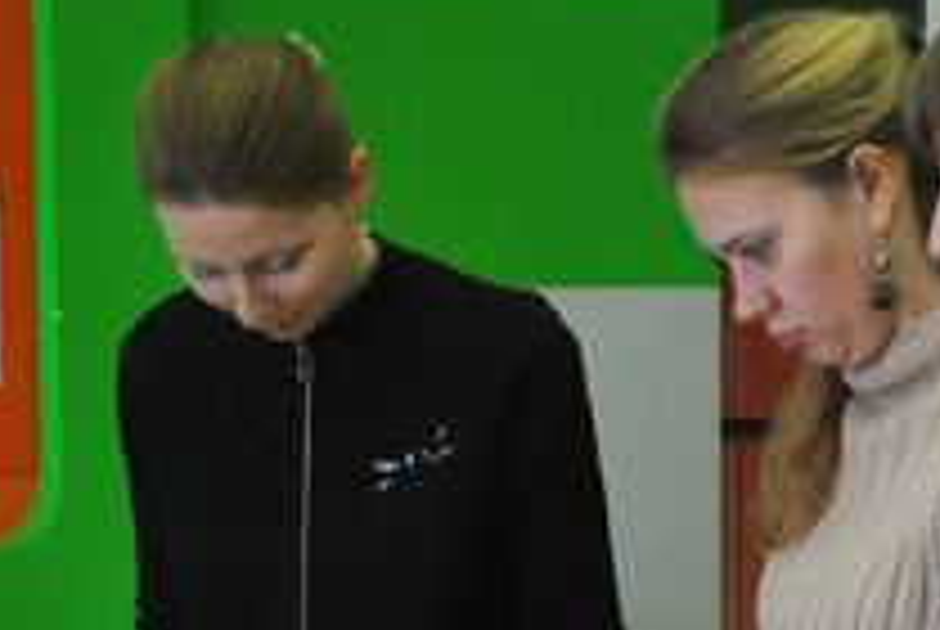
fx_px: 3896
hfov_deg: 13.4
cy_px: 578
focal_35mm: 149
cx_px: 1142
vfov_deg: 9.2
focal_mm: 26
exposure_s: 1/30
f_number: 4.2
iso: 800
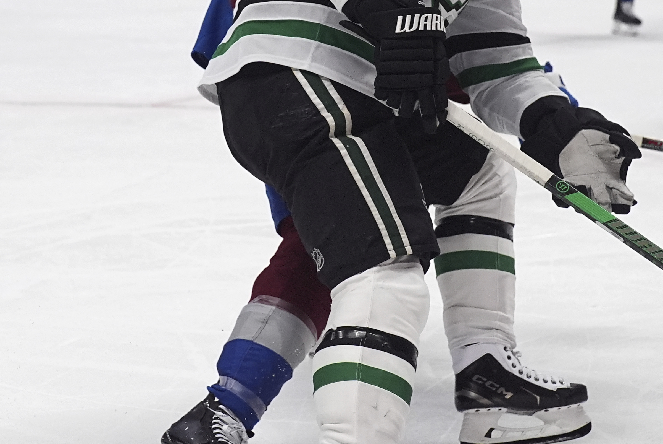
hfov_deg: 16.6
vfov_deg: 11.1
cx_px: 309
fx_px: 2267
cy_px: 108
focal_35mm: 123
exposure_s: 1/2500
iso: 2500
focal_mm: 50
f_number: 3.5
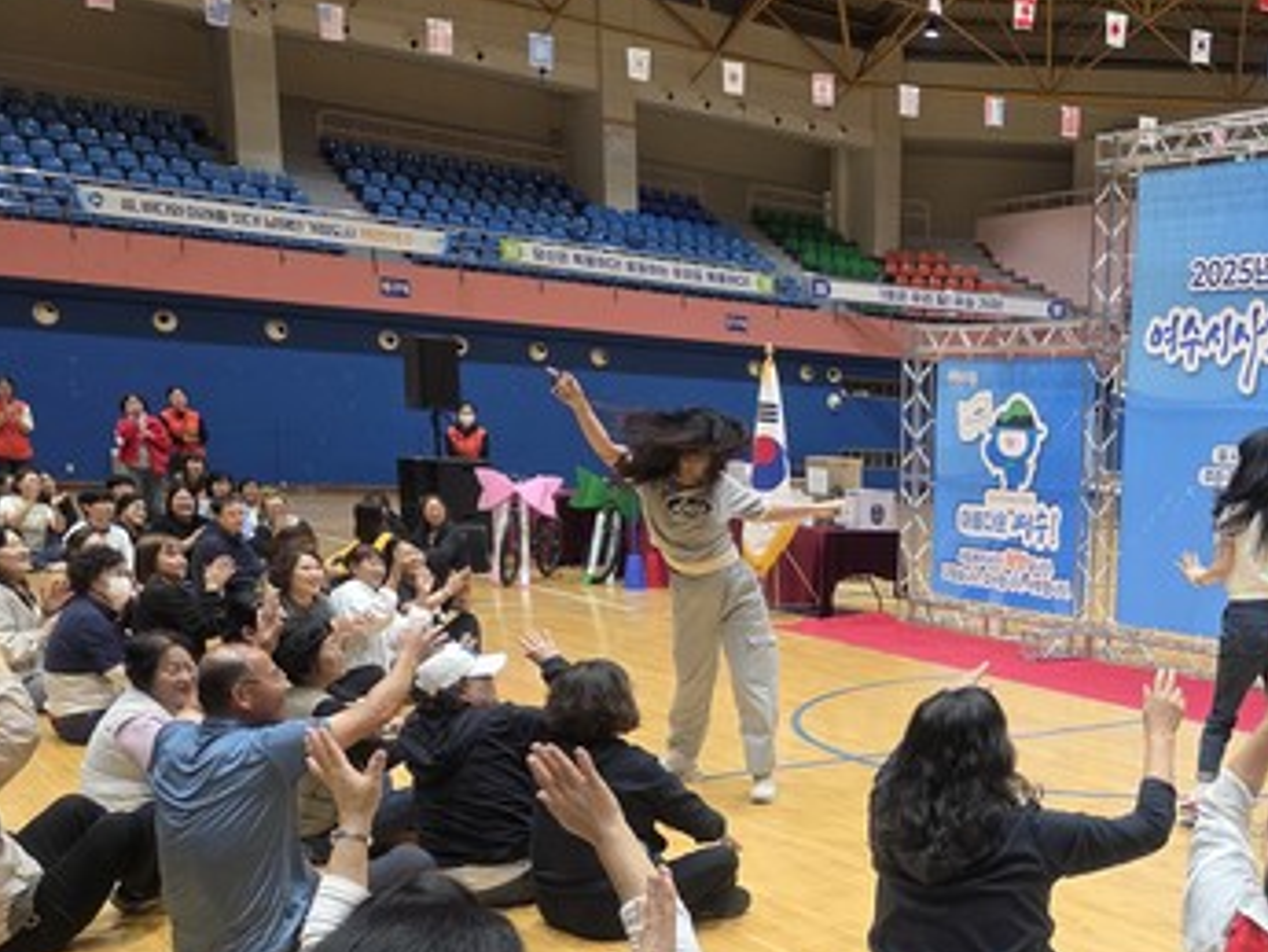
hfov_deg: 43.7
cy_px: 772
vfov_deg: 34.8
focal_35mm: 40
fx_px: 1466
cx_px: 1081
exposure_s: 1/180
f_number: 1.7
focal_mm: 6.3
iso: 125
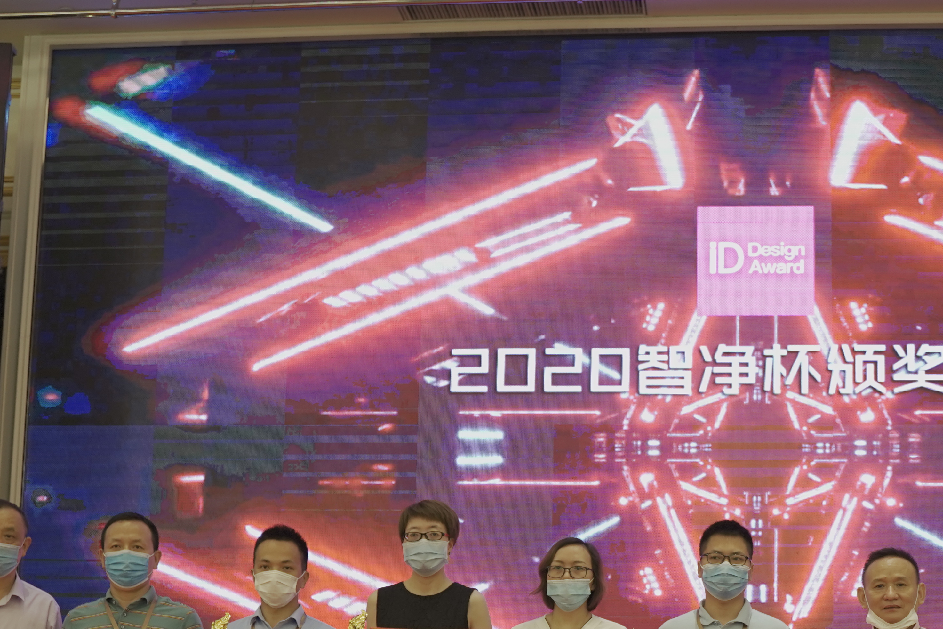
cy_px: 557
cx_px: 643
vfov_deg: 23.2
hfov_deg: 34.7
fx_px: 1493
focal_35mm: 57
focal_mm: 28
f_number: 2.8
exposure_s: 1/200
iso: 1250
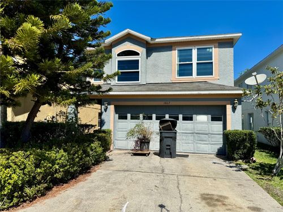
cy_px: 106
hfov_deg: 71.6
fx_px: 196
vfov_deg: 56.7
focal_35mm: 24
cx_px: 142
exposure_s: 1/7092
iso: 80
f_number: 1.78
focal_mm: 6.76
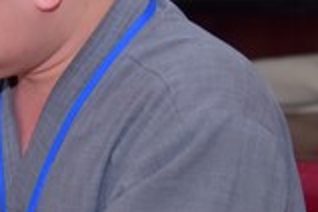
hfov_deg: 8.7
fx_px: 1987
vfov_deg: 6.1
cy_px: 63
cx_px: -308
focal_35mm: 225
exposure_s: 1/200
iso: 800
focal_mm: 55
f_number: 5.6
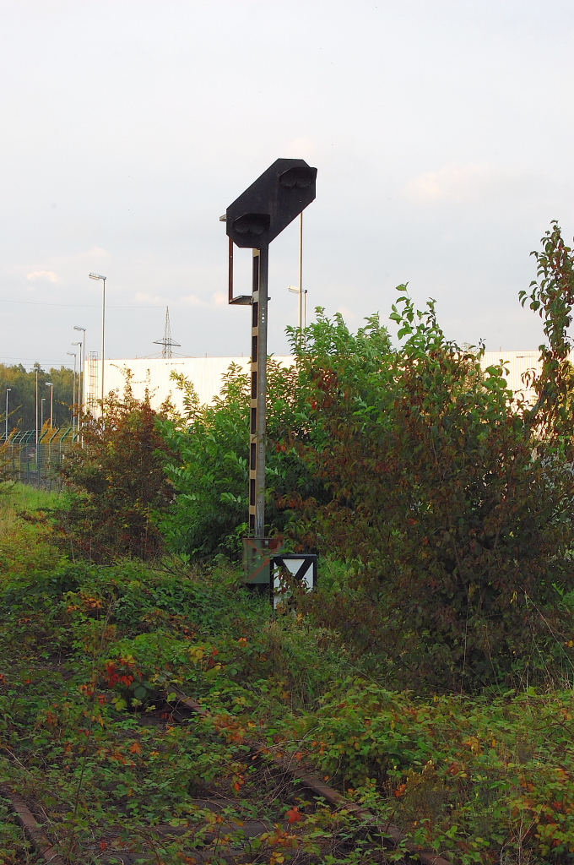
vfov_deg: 24.6
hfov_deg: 16.5
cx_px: 287
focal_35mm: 82
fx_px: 1978
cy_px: 432
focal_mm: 55
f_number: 14
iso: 400
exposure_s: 1/60
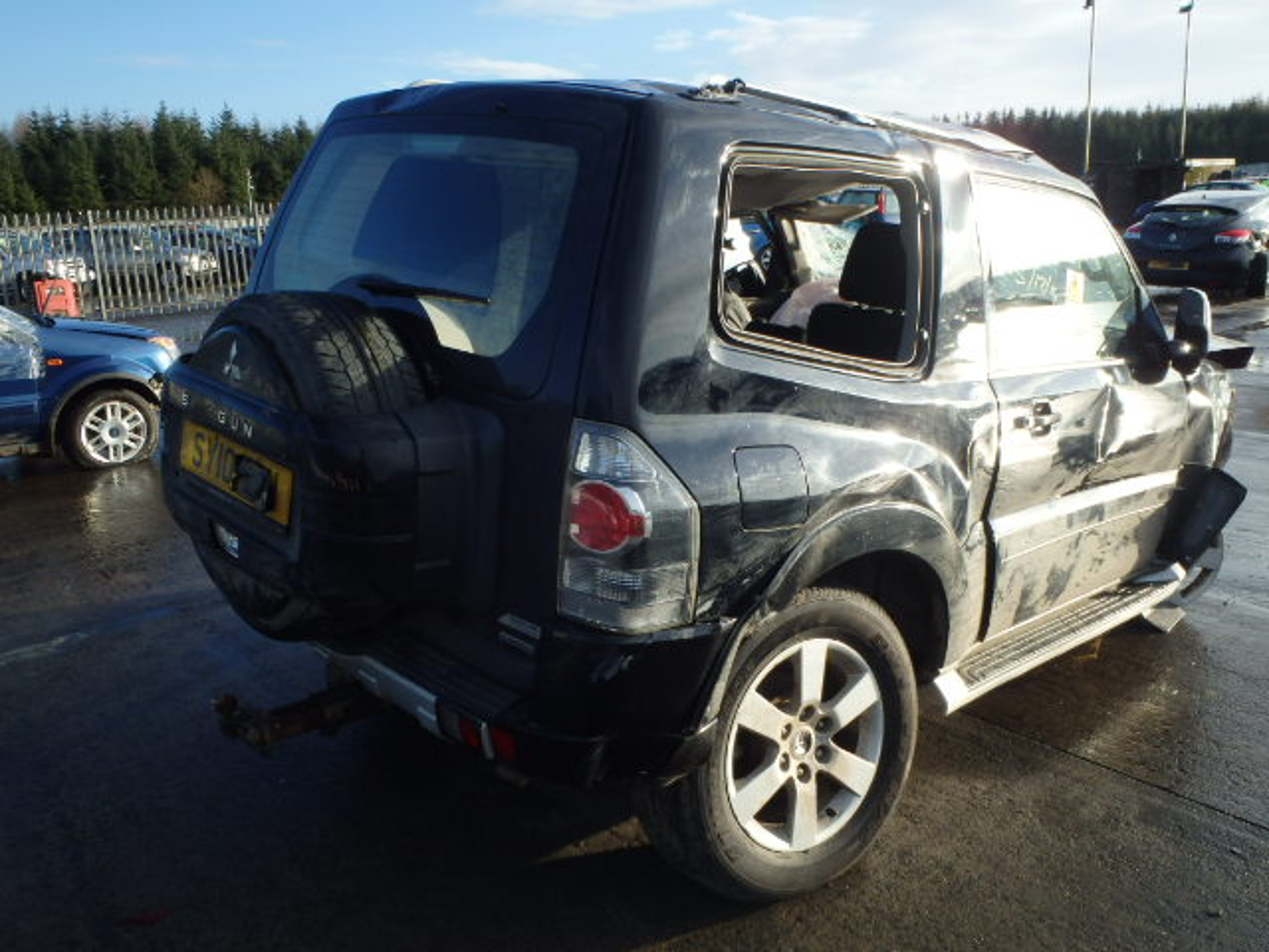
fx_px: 1100
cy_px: 476
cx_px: 634
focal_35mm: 30
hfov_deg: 60.0
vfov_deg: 46.8
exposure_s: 1/400
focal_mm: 5.4
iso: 125
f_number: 4.1
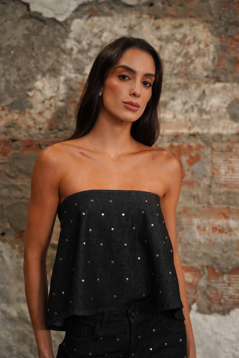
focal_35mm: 70
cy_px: 179
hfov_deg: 19.5
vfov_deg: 28.8
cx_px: 120
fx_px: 697
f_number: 2.8
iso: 320
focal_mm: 70
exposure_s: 1/200
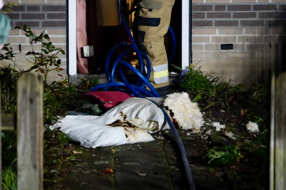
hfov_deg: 10.9
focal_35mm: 188
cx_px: 143
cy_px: 95
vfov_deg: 7.3
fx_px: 1493
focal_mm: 187
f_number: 6.3
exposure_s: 1/40
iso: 12800
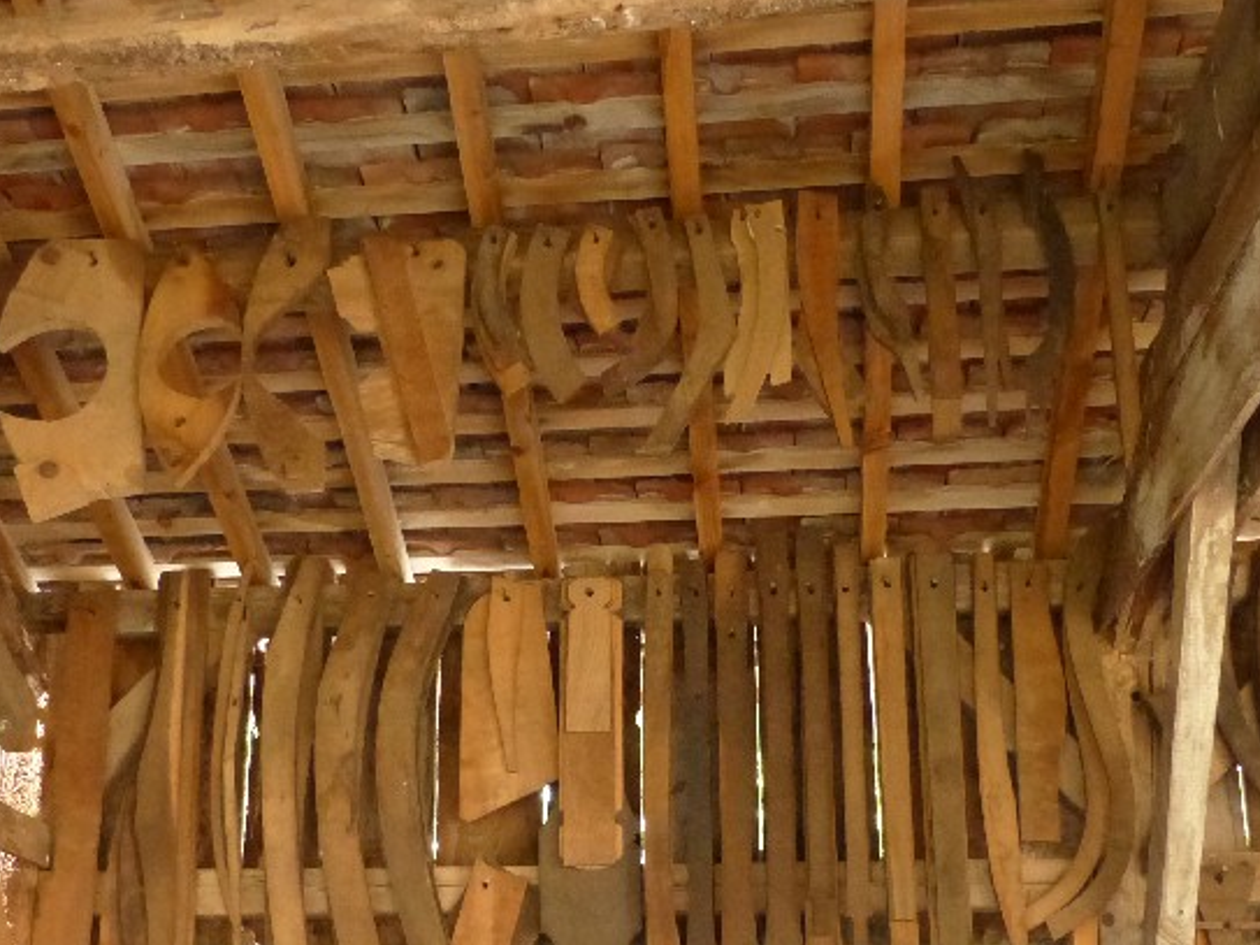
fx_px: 1492
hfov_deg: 45.8
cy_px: 757
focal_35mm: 41
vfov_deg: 34.1
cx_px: 643
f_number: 2.8
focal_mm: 4.5
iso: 800
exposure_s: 1/60
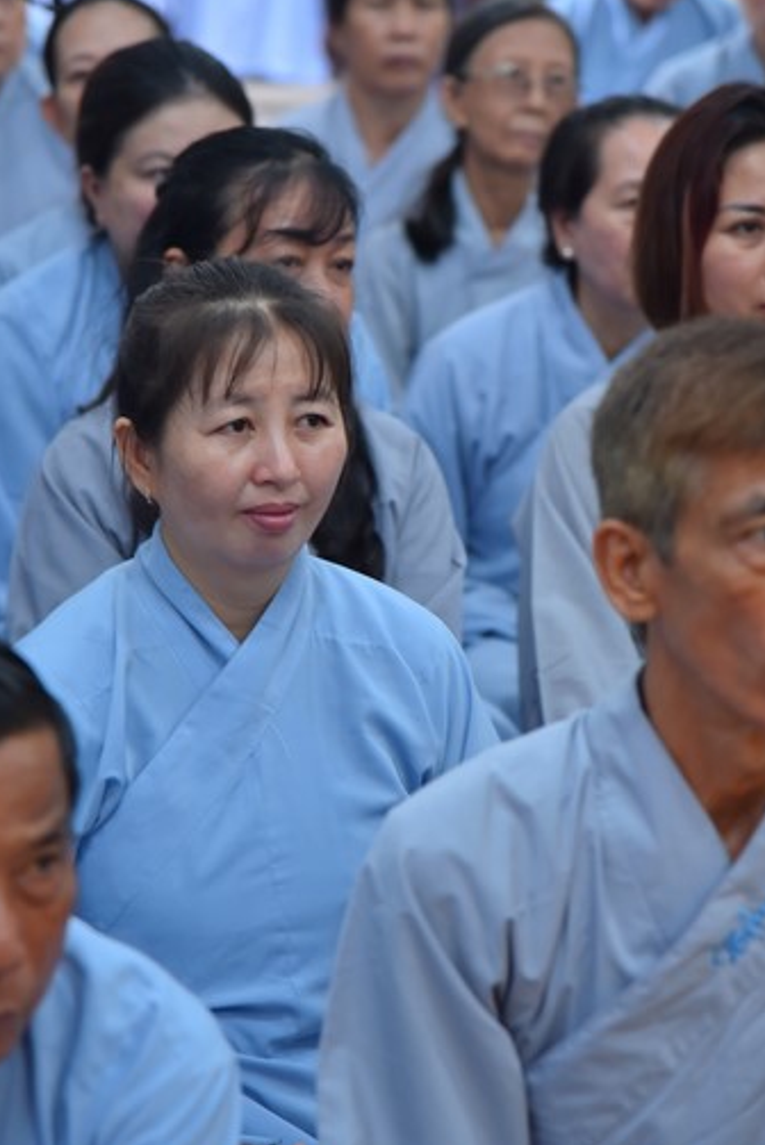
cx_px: 321
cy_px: 569
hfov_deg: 8.9
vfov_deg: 13.2
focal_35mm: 155
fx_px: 4933
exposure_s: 1/125
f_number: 4.5
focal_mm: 120
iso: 640
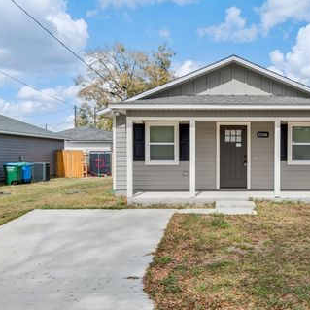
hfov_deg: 40.7
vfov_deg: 41.9
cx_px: 230
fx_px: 405
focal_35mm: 40
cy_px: 153
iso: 200
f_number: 8
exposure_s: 1/250
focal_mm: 20
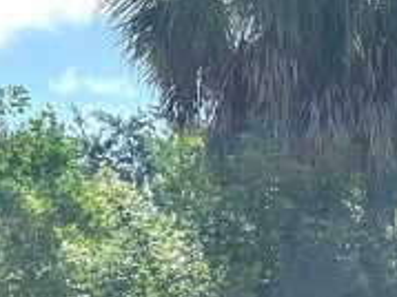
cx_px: 528
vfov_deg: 9.1
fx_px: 1708
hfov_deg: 12.8
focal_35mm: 149
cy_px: 687
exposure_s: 1/3968
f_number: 1.5
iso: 50
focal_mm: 5.7
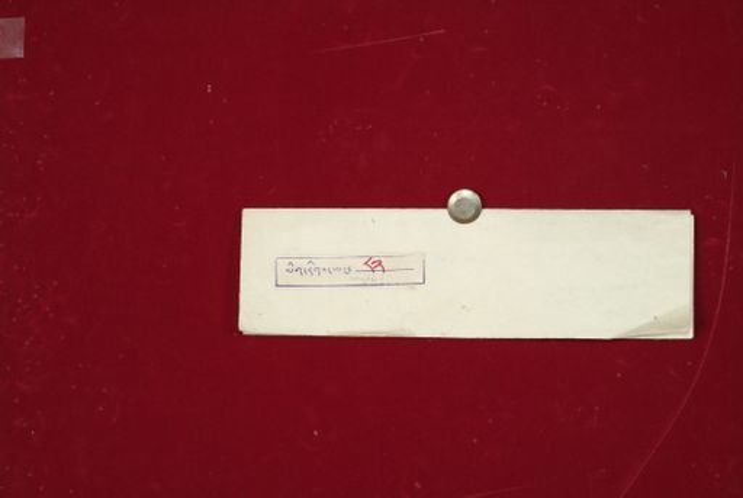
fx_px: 1829
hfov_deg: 23.0
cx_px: 372
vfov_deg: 15.5
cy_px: 249
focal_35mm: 88
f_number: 13
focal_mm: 59
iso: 160
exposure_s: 1/20
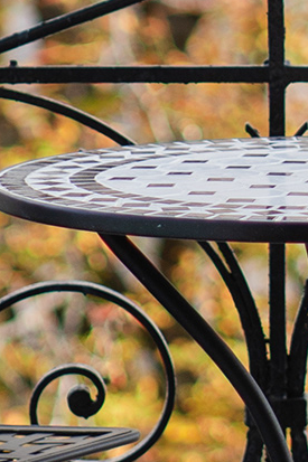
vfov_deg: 5.8
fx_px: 4482
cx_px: 312
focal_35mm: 349
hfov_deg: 3.9
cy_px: -400
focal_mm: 50
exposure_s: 1/1600
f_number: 1.8
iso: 160
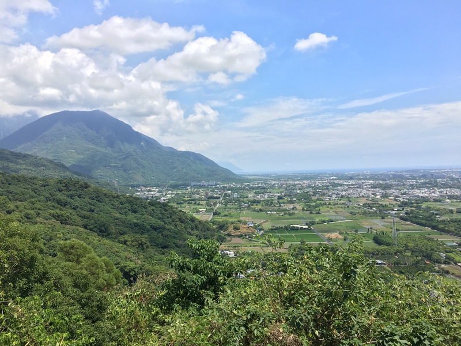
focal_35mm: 29
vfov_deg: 48.2
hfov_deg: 61.7
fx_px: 386
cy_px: 173
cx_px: 230
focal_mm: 4.15
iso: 25
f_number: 2.2
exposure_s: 1/950
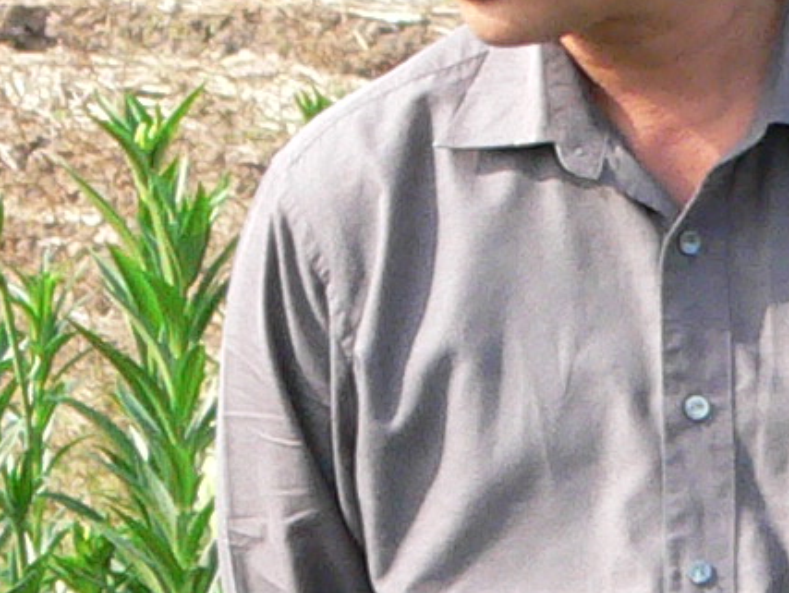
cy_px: 848
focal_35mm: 605
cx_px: -329
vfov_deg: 2.5
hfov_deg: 3.3
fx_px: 13801
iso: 200
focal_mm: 16.8
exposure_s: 1/500
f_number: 4
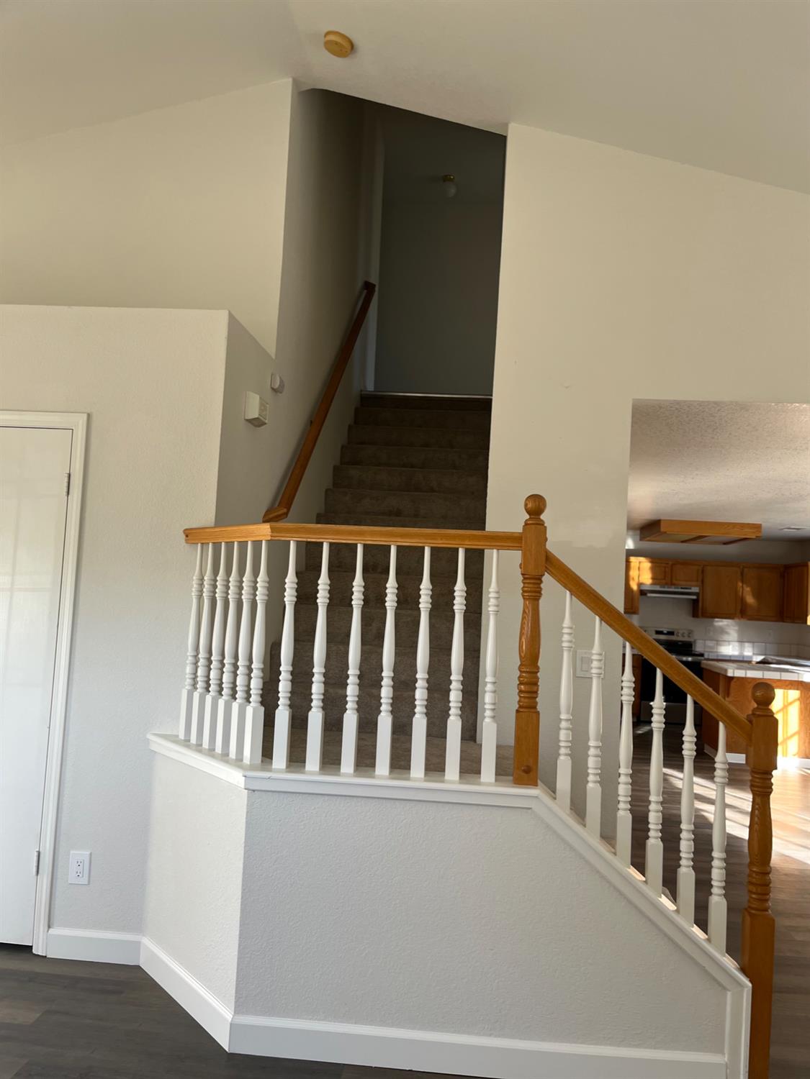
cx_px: 405
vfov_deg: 67.3
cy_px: 540
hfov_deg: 53.1
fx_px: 811
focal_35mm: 26
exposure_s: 1/122
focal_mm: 5.1
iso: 40
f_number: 1.6
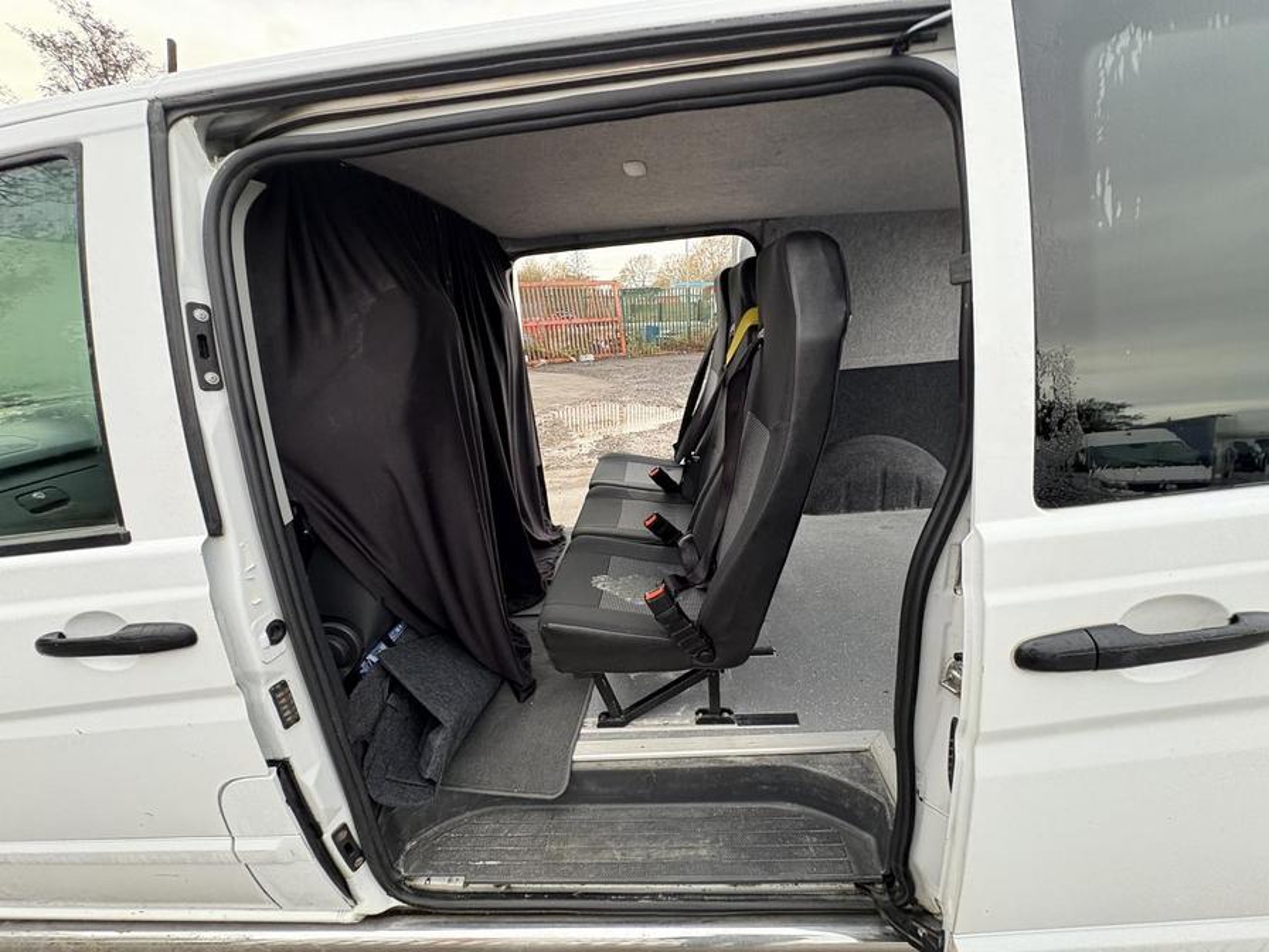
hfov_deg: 102.1
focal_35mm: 14
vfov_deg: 85.7
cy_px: 476
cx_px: 634
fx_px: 513
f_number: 2.2
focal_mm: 2.22
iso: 250
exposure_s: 1/77
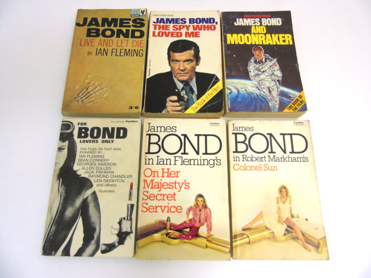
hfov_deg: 69.4
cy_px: 139
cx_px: 186
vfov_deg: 54.9
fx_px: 268
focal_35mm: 25
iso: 320
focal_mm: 4.4
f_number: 3.4
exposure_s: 1/30
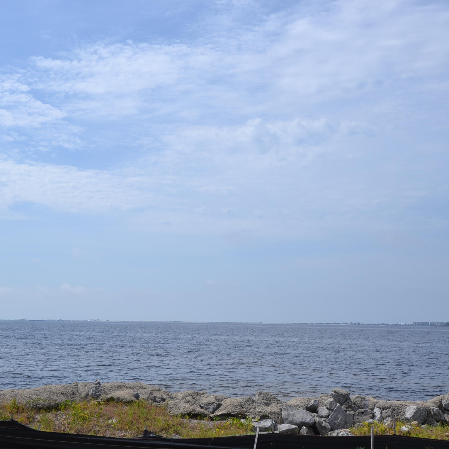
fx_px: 675
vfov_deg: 36.8
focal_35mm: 46
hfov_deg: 36.7
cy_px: 224
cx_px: 185
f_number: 10
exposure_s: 1/400
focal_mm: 24
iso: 100
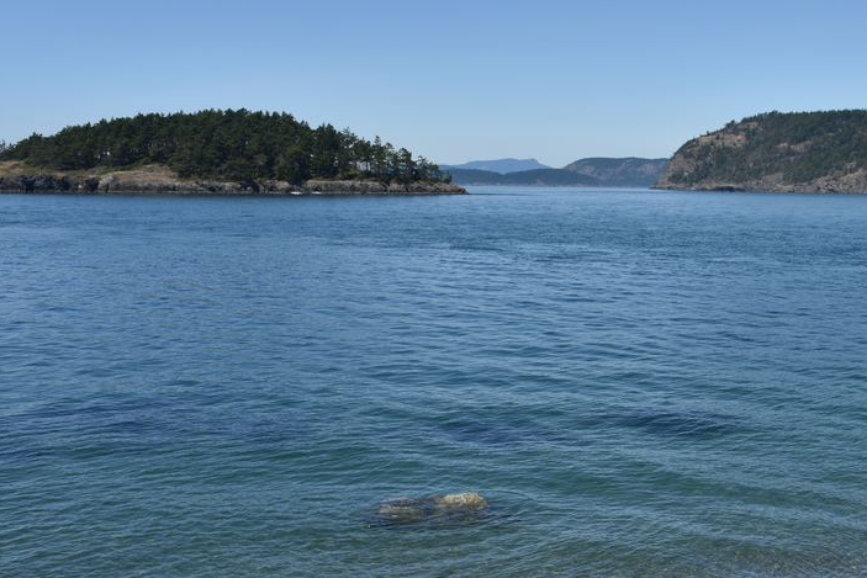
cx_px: 696
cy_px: 376
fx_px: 1228
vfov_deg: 26.4
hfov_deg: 37.5
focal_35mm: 51
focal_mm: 28
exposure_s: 1/320
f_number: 9
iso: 100
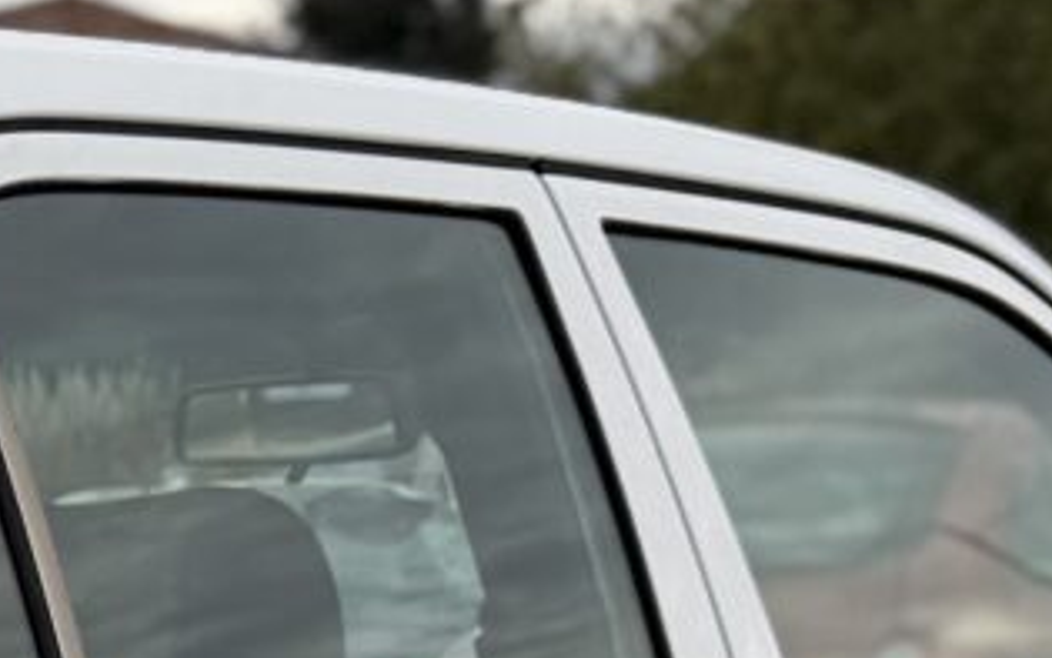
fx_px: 4445
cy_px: 1560
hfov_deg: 12.7
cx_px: -625
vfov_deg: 7.9
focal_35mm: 155
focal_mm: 6.76
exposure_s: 1/735
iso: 80
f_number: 1.78
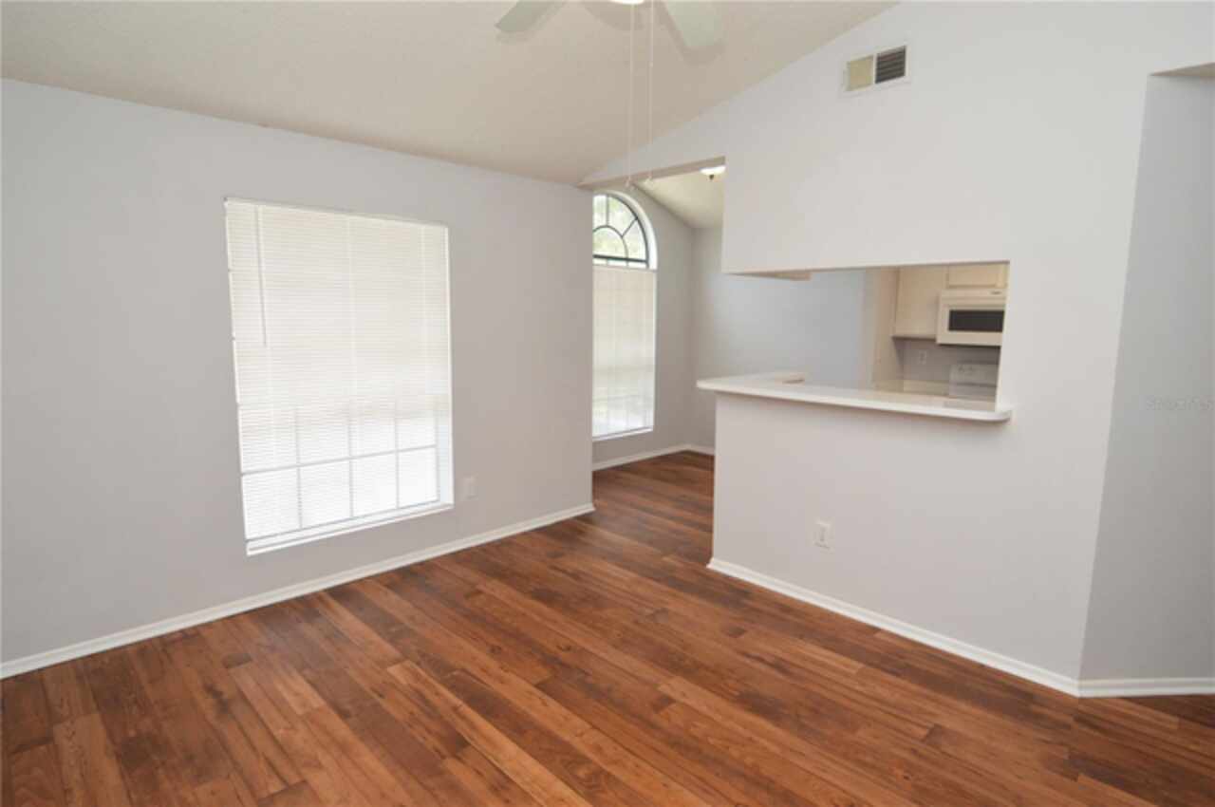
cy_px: 404
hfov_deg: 90.1
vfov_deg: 67.2
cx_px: 608
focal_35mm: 18
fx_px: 607
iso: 400
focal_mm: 12
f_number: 5
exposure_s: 1/100
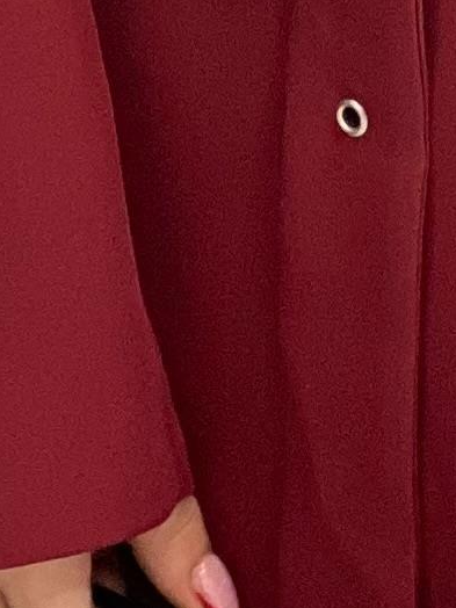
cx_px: 896
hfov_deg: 3.7
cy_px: -1102
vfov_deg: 4.8
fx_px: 7026
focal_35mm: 400
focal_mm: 6
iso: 125
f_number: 2
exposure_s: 1/100
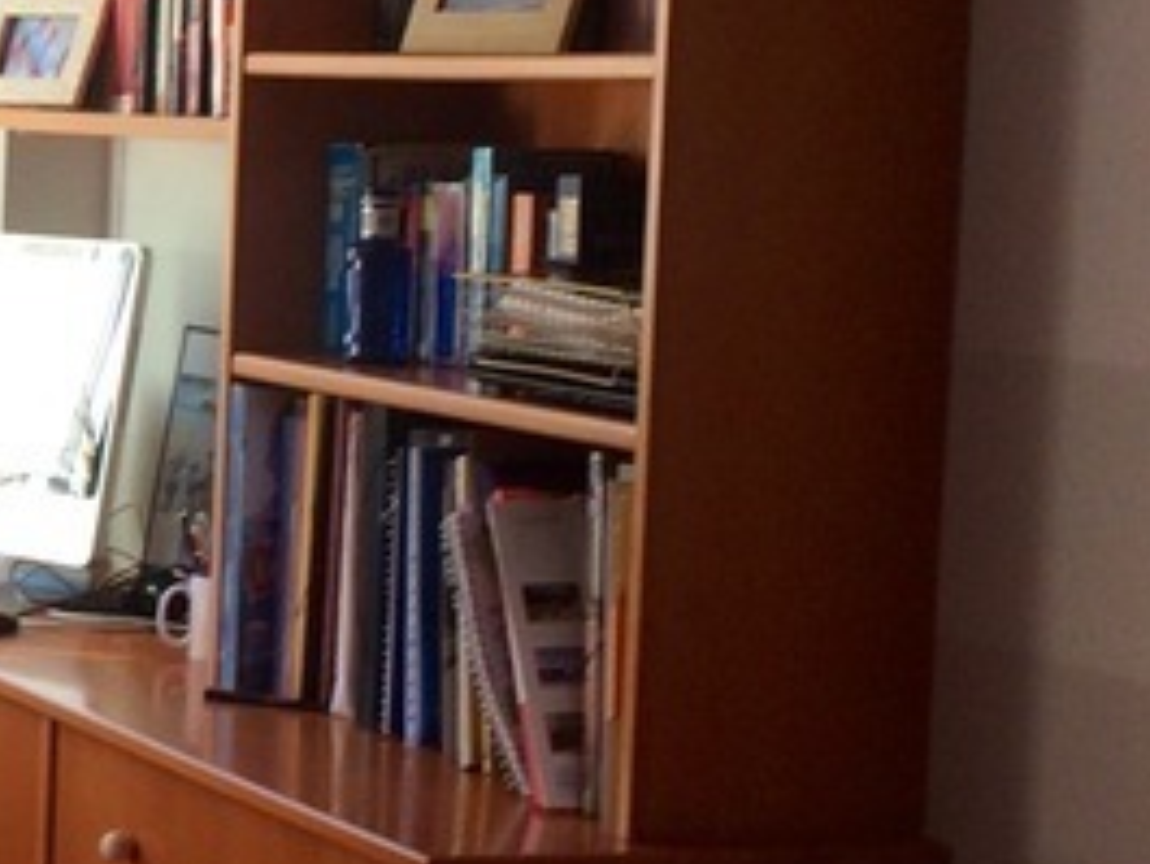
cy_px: 304
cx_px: -490
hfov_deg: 16.3
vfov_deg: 13.2
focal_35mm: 112
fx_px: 3723
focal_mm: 4.15
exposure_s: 1/100
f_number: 2.2
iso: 50
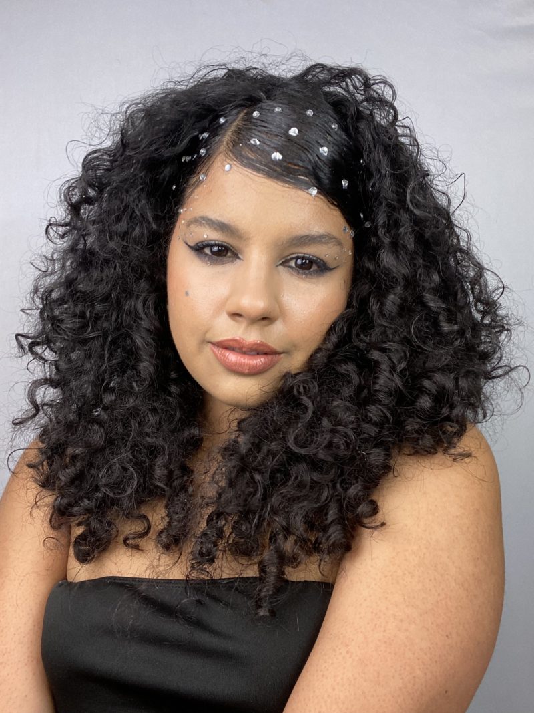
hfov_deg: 46.8
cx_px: 267
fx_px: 617
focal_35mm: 30
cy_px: 356
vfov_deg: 60.0
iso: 50
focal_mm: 2.71
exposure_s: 1/60
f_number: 2.2
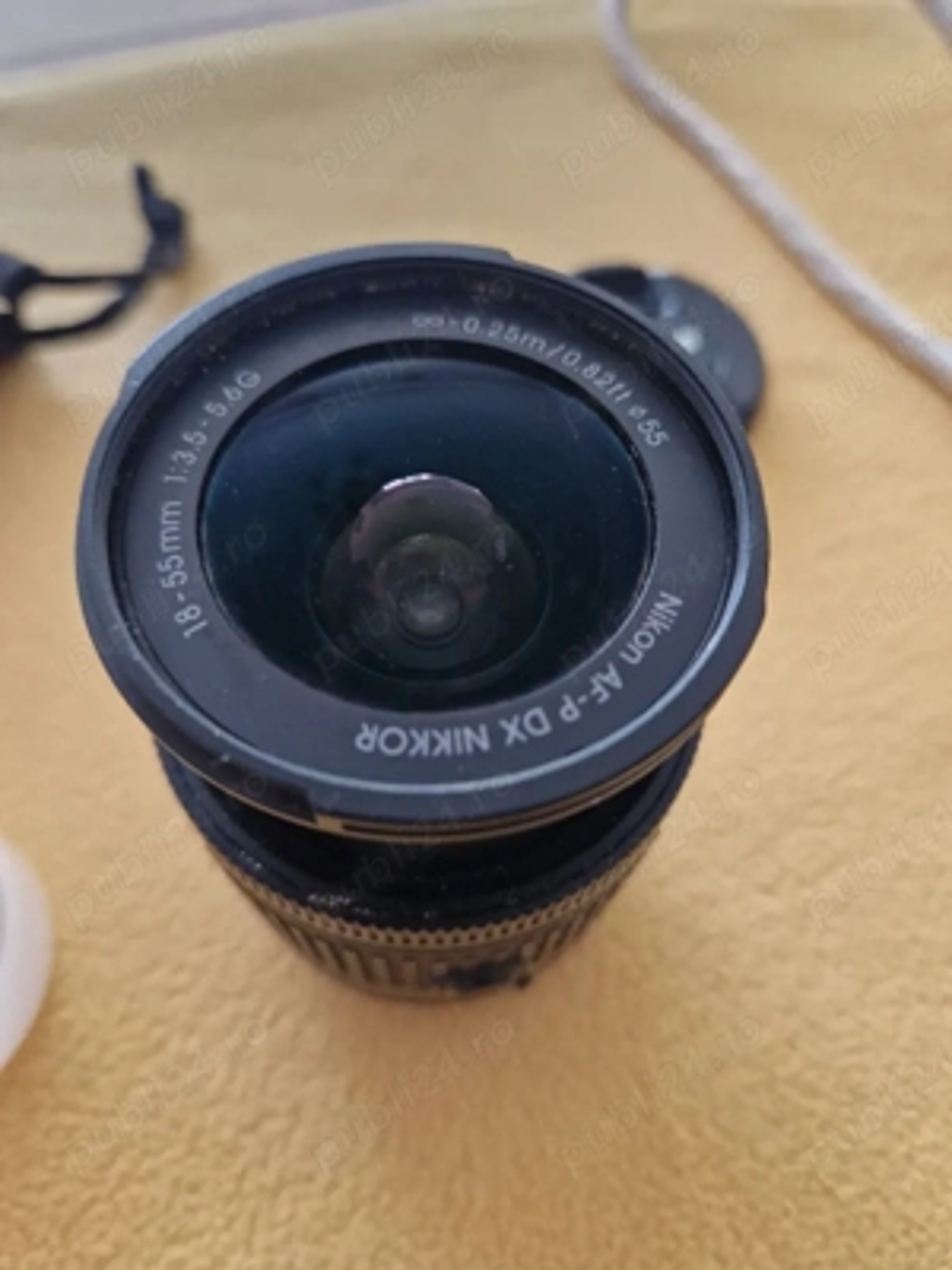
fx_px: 843
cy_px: 635
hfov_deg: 58.9
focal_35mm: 23
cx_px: 476
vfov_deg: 73.9
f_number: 1.8
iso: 400
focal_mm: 5.4
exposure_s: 1/100
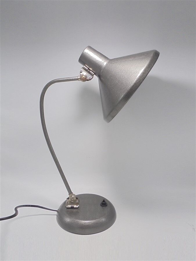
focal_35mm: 34
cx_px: 98
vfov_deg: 54.0
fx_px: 257
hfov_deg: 41.8
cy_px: 130
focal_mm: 6.1
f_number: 4
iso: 100
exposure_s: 1/60
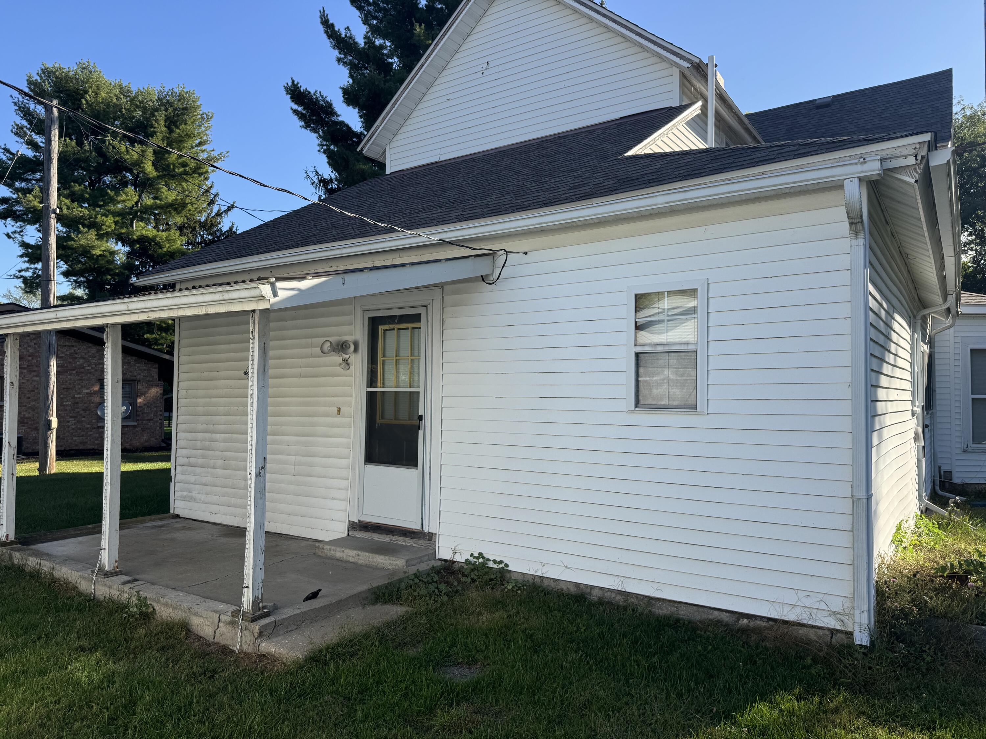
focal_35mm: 24
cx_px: 493
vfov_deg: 56.8
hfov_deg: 71.6
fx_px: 684
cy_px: 370
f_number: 1.78
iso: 80
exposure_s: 1/2331
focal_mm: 6.76
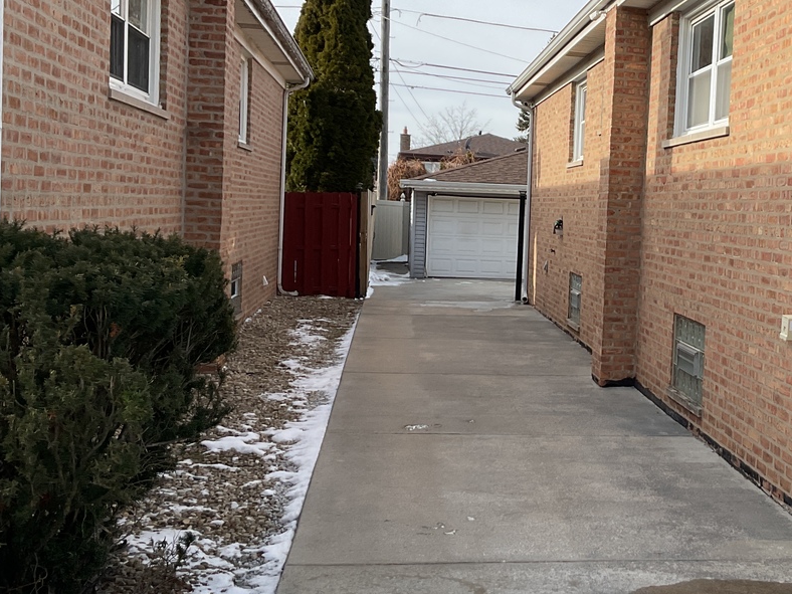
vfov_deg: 27.5
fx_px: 1213
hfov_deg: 35.1
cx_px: 623
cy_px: 285
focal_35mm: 53
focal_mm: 3
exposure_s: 1/1121
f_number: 1.8
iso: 16
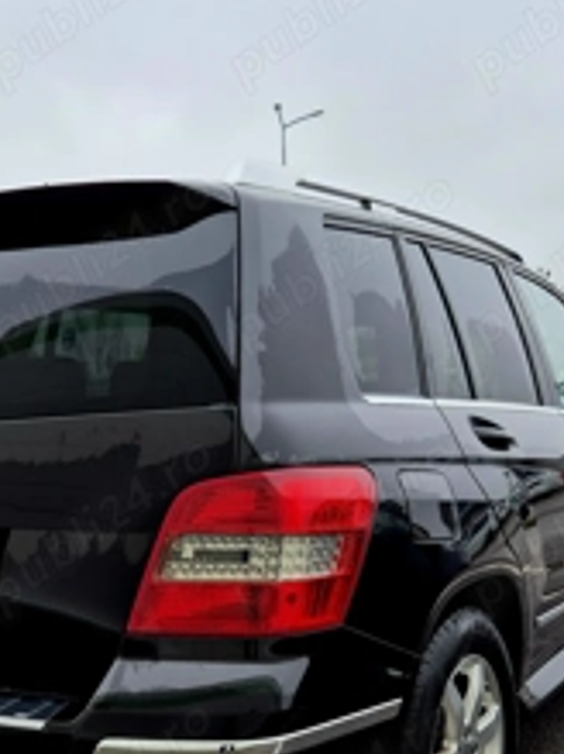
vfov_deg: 43.1
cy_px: 582
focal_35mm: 42
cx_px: 220
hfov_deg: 34.2
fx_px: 913
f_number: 1.8
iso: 25
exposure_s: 1/303
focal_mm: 5.4
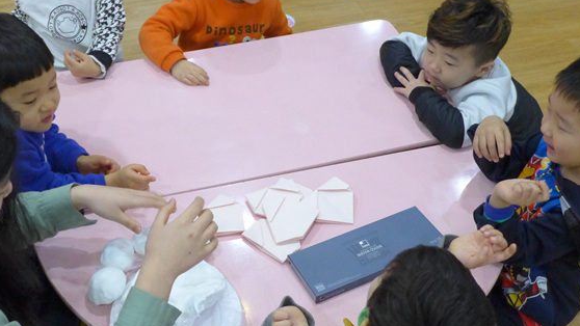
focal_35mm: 50
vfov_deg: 24.0
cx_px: 261
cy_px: 152
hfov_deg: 41.3
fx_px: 769
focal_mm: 6.3
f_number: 1.6
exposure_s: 1/1000
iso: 800
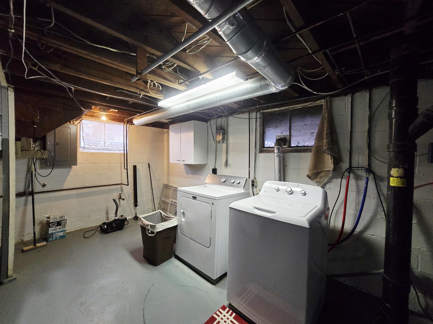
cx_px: 216
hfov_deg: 106.2
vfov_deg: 89.9
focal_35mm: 13
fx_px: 163
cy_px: 162
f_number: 2.2
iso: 800
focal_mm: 2.2
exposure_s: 1/60.2
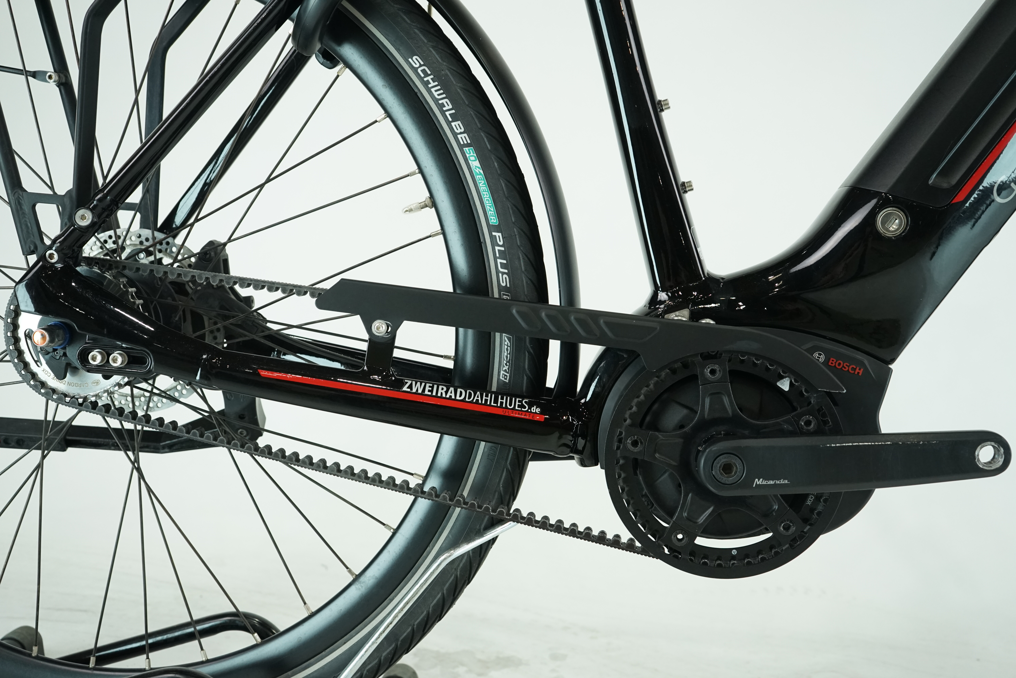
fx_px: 1044
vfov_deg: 35.9
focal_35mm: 37
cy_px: 339
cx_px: 508
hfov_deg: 51.9
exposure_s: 1/200
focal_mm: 37
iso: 1600
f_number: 5.6
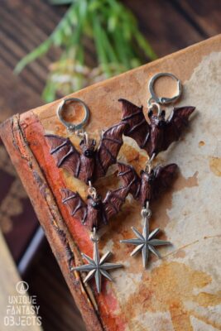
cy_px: 166
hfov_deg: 17.5
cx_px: 110
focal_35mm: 78
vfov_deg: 26.0
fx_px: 718
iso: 1600
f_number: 5.6
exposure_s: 1/60
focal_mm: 52
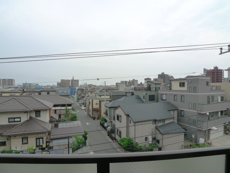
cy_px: 86
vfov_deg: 71.6
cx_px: 115
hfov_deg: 87.8
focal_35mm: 18
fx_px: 120
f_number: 4
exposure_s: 1/400
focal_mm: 3.9
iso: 125
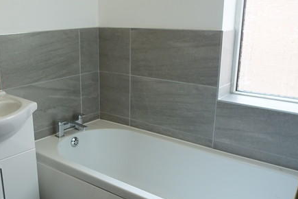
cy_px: 107
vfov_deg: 33.4
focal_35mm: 40
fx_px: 331
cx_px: 96
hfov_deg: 47.6
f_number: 5
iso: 800
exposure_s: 1/100
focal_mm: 17
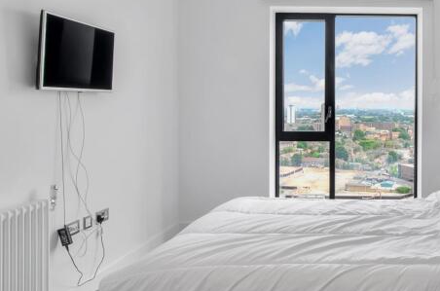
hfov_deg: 51.6
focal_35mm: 34
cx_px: 366
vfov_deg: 38.1
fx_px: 415
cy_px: 88
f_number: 16
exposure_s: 1/4
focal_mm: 10
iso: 320
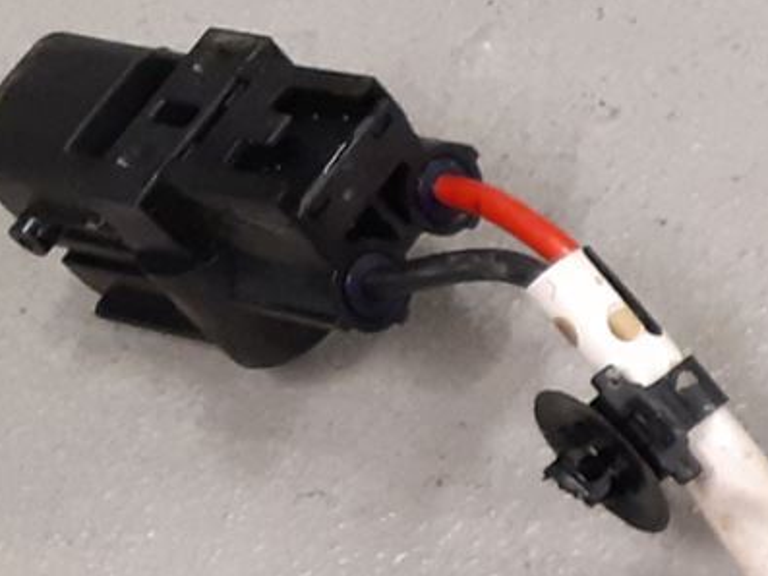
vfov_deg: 10.9
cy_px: 642
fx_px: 2974
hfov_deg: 12.8
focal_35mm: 134
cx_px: 1534
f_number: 1.7
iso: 200
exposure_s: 1/50
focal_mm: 3.93
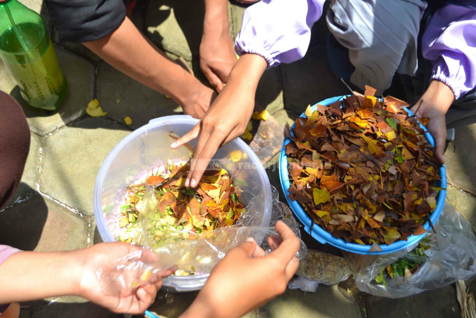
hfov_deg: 53.1
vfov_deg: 36.9
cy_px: 159
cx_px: 238
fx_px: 476
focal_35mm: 36
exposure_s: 1/250
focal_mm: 24
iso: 100
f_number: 8
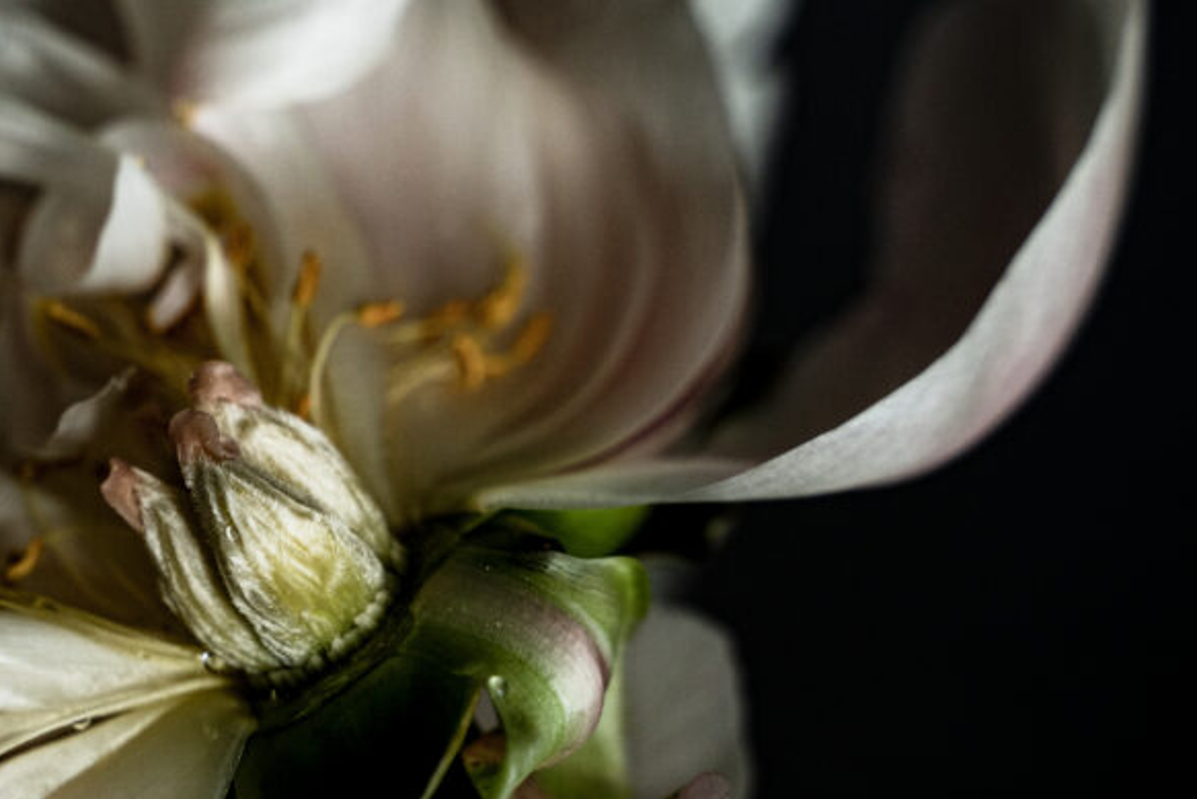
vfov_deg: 11.8
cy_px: 504
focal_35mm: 116
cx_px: 209
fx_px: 3858
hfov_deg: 17.5
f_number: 4
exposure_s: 1/200
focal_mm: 66
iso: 800
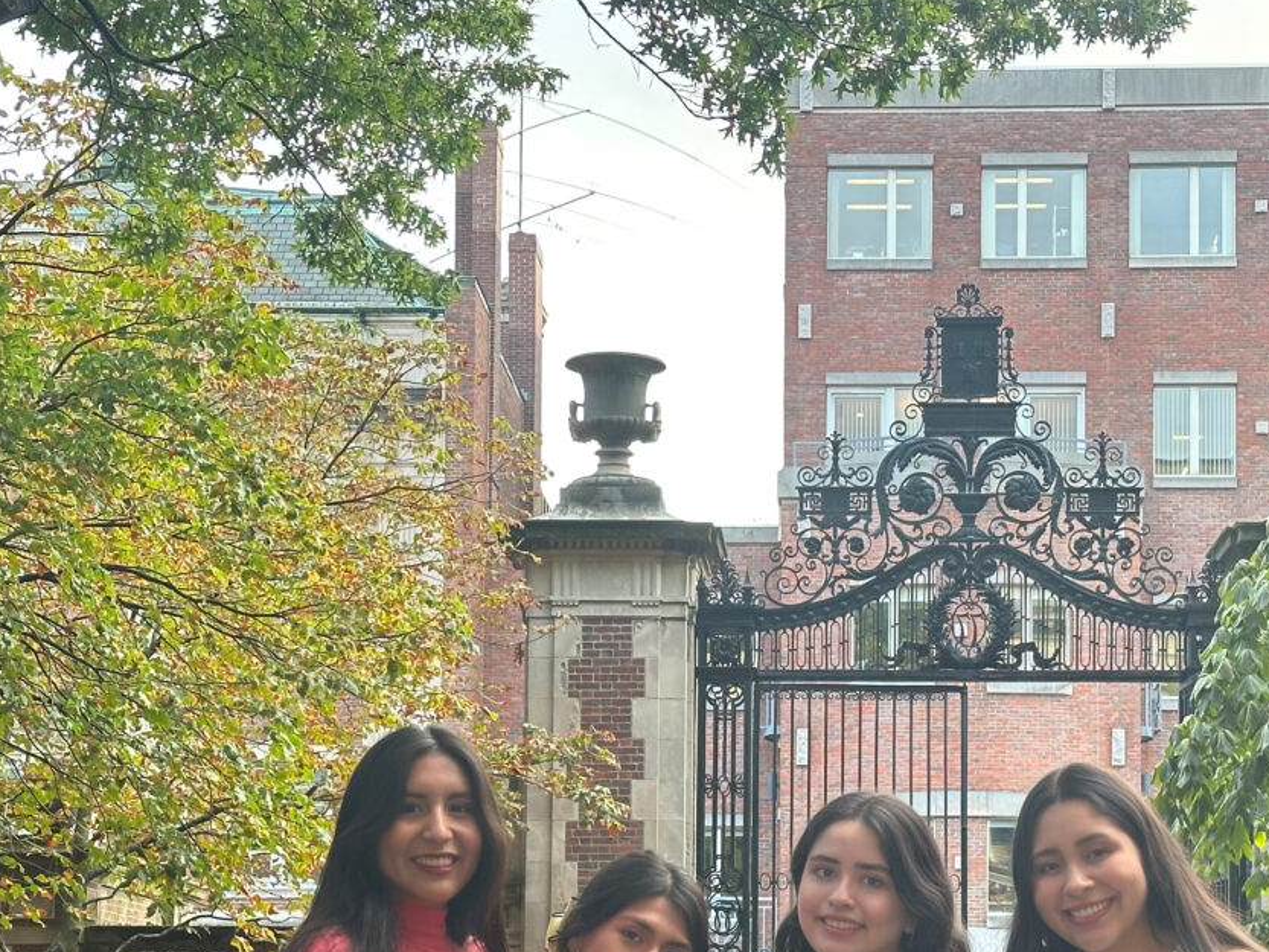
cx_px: 754
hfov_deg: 23.5
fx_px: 3043
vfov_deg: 17.6
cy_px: 792
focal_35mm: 83
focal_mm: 6.86
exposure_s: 1/106
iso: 80
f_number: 1.78
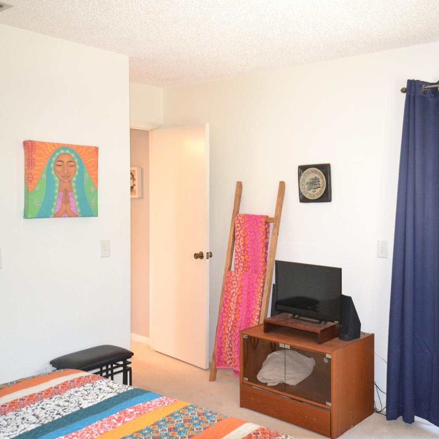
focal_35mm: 35
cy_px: 220
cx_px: 285
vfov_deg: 47.2
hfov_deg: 46.6
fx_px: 502
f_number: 4.5
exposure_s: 1/60
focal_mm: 18
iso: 2000
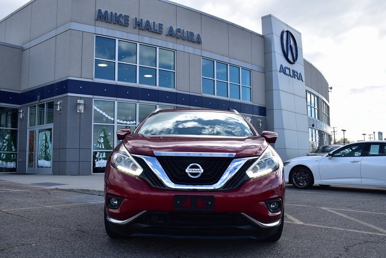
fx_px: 370
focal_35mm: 34
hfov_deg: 55.1
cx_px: 193
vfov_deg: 38.4
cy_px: 129
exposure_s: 1/200
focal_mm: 23
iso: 100
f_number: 7.1
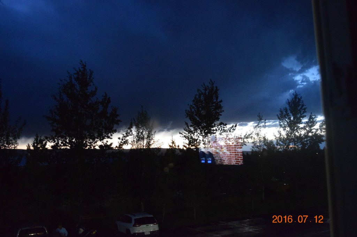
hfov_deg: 53.1
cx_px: 178
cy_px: 118
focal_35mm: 36
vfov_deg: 36.8
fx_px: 357
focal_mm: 24
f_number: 4
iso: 6400
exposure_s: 1/30
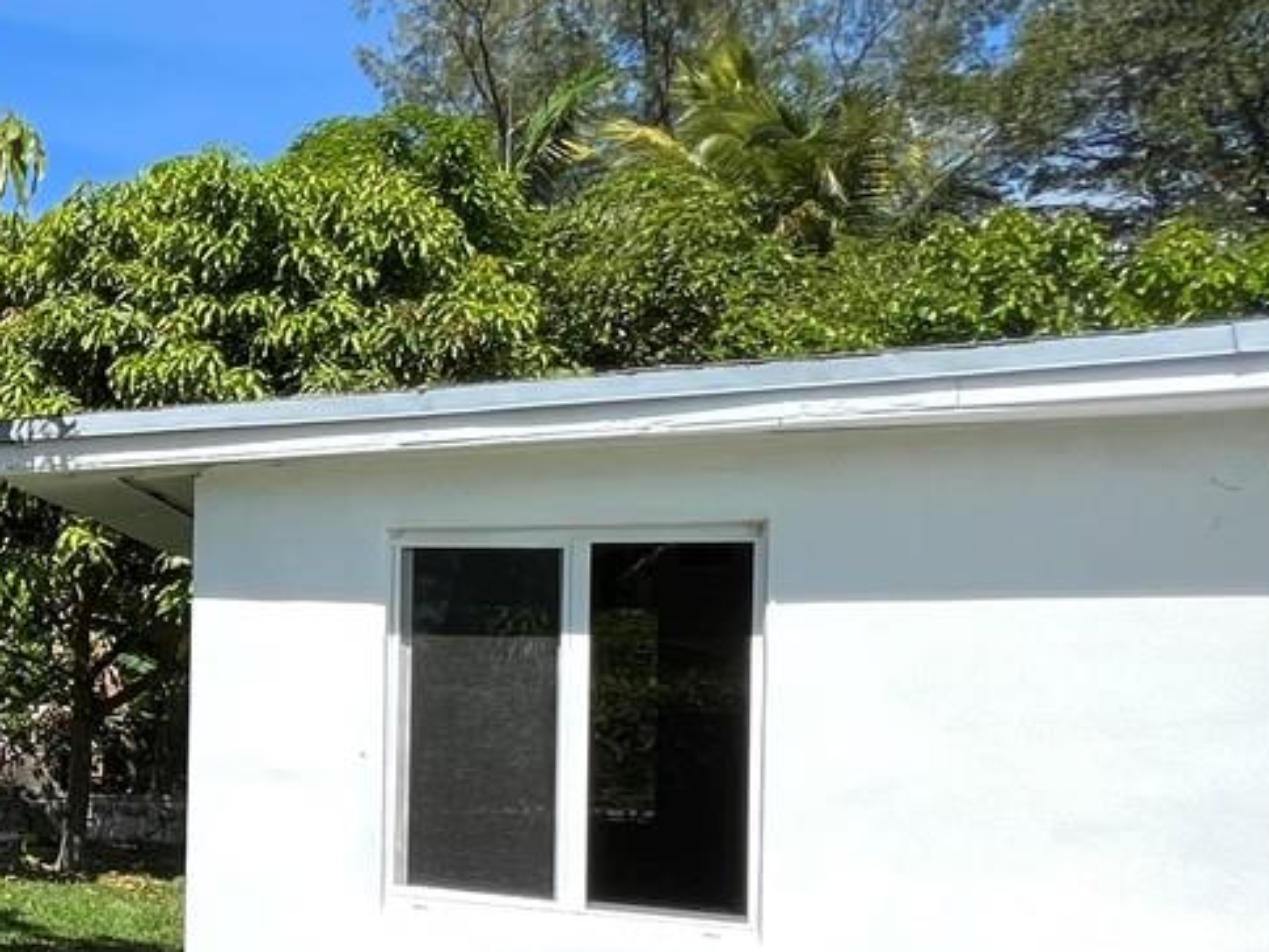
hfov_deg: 26.0
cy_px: 622
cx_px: -789
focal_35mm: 43
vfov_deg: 33.4
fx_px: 1576
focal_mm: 1.57
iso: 32
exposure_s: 1/592
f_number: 1.8
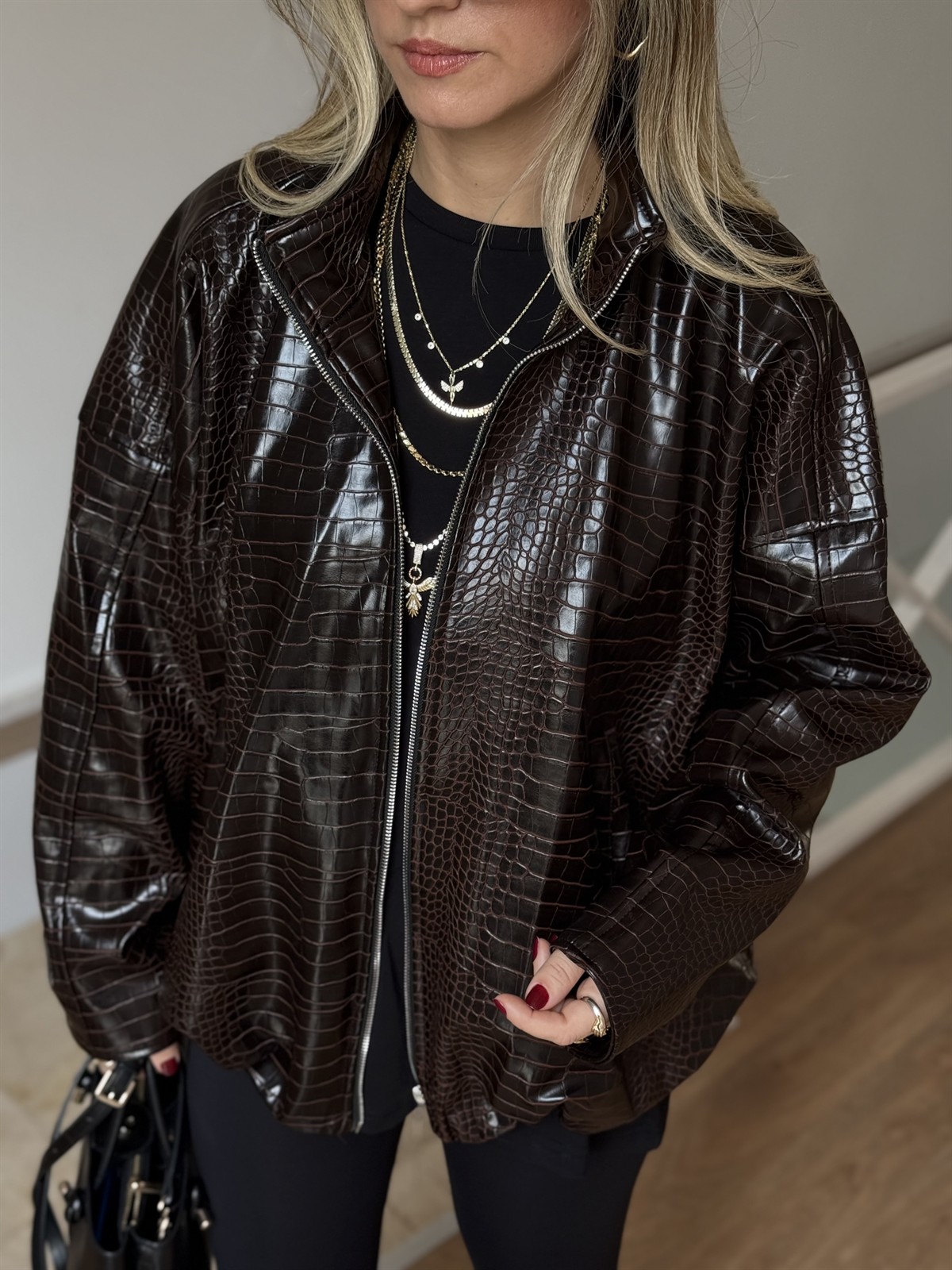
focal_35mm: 48
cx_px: 476
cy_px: 635
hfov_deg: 30.3
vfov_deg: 39.7
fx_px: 1760
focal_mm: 6.76
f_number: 1.78
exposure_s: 1/242
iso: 125
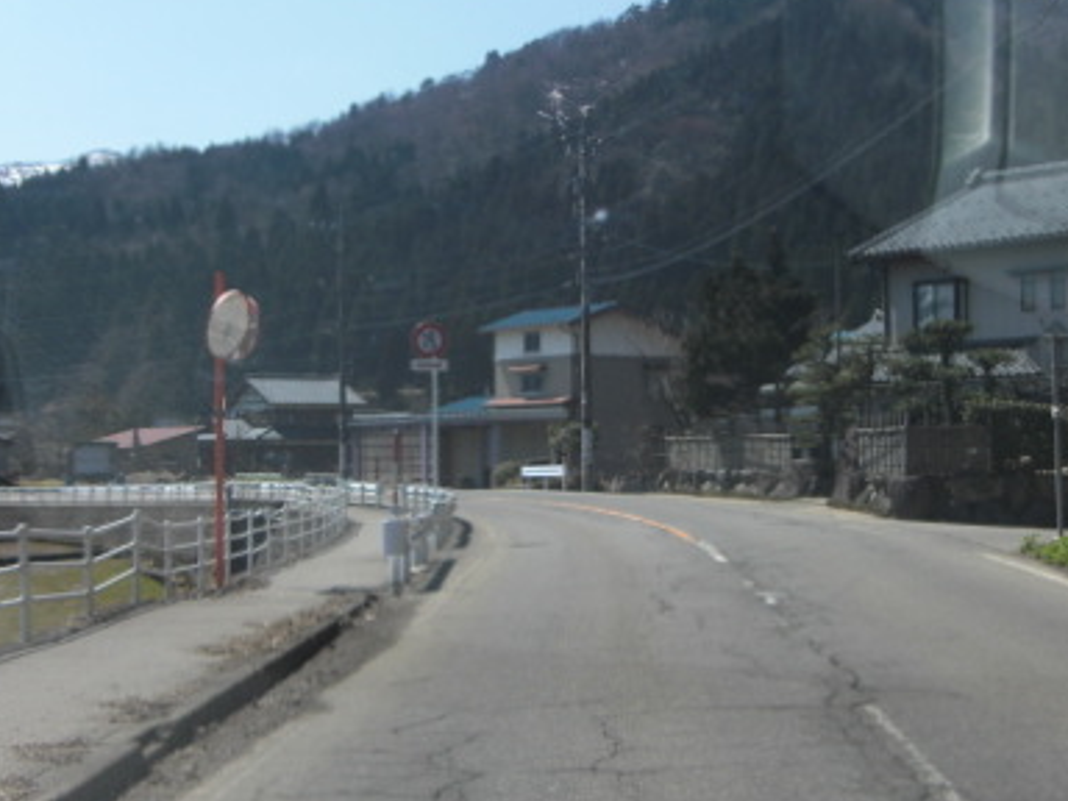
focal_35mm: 65
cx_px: 598
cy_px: 448
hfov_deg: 29.8
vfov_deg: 22.6
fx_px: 2005
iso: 50
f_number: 3
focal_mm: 6.9
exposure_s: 1/640
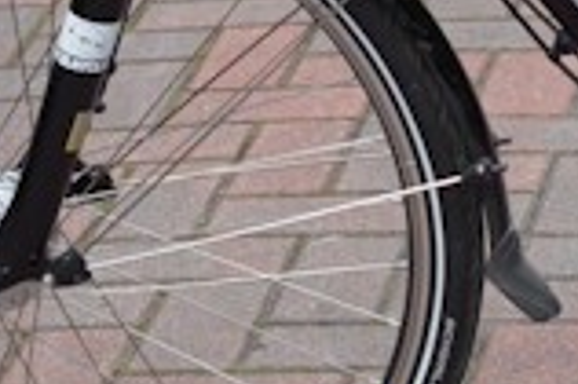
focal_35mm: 266
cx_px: 838
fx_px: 4259
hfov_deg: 7.6
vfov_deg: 5.2
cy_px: 5
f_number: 5
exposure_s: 1/400
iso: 100
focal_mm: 35
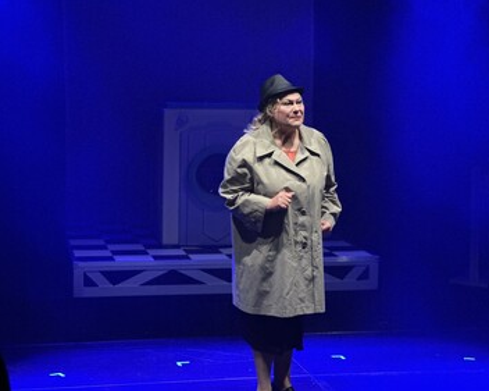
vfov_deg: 18.9
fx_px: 1171
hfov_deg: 23.6
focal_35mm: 81
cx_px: 262
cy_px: 195
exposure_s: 1/25
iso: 400
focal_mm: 9
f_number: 2.8
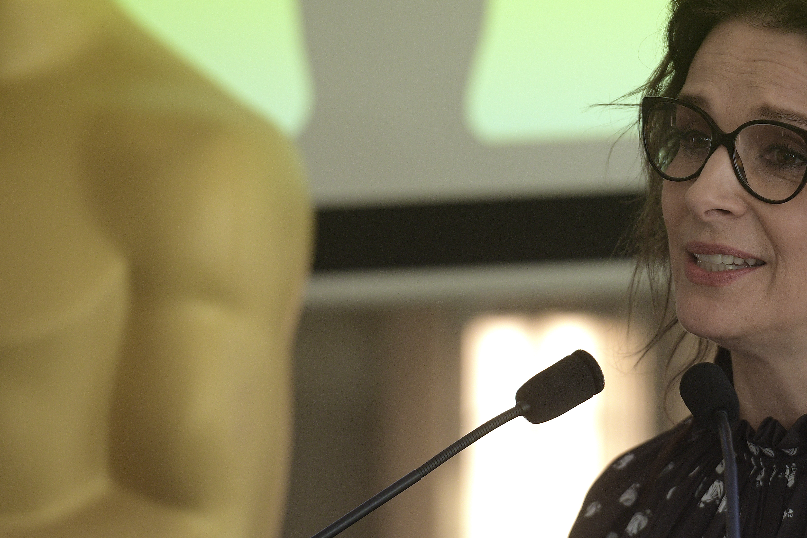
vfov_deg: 2.8
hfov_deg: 4.1
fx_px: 11162
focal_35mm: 498
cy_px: 229
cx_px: 650
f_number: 3.5
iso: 640
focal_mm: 200
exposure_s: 1/250
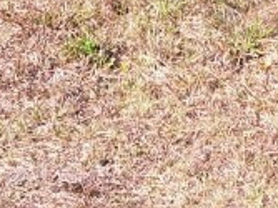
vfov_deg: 9.0
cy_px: -314
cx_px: 353
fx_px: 1180
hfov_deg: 13.0
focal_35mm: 147
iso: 50
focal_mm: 5.23
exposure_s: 1/252
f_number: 1.8
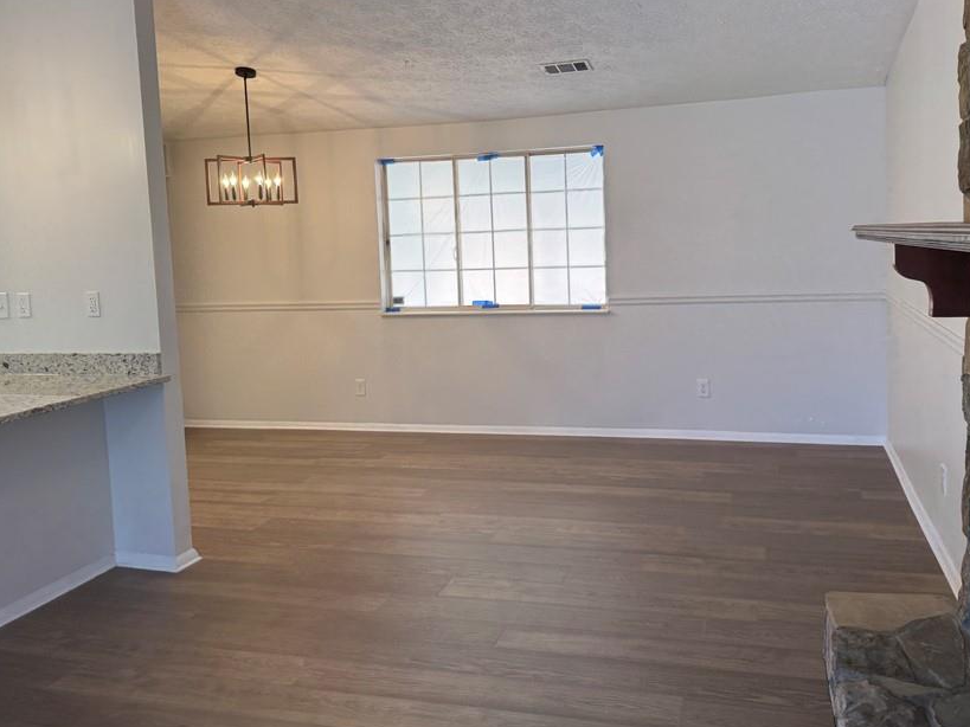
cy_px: 298
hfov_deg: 59.9
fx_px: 841
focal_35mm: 30
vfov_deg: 46.6
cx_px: 526
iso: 125
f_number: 1.78
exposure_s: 1/120
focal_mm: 6.76
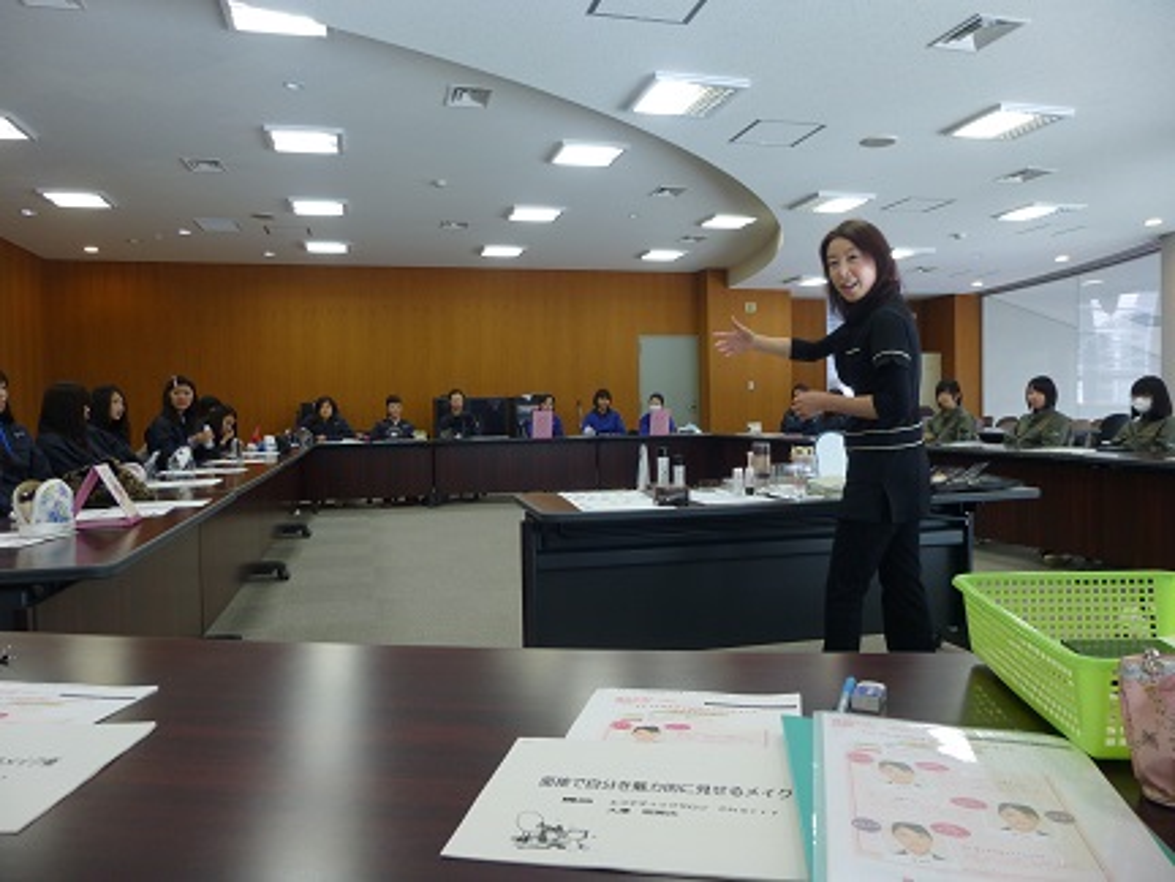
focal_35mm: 25
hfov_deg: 69.4
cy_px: 441
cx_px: 588
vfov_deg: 54.9
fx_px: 849
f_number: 3.1
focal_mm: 4.5
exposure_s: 1/25
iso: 100
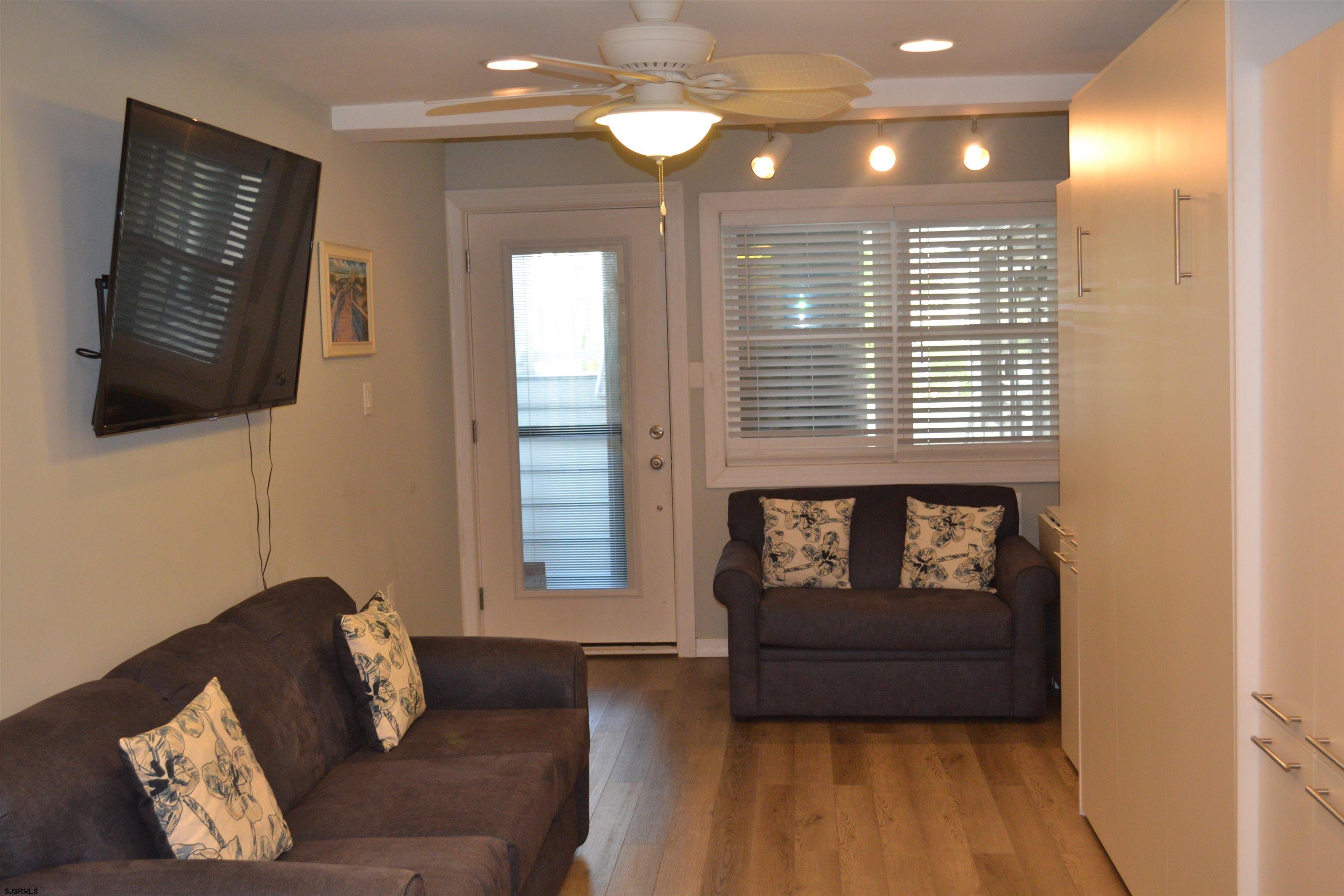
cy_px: 448
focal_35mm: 39
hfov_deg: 49.6
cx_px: 672
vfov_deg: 34.2
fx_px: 1456
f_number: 4.2
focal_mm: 26
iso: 720
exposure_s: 1/60
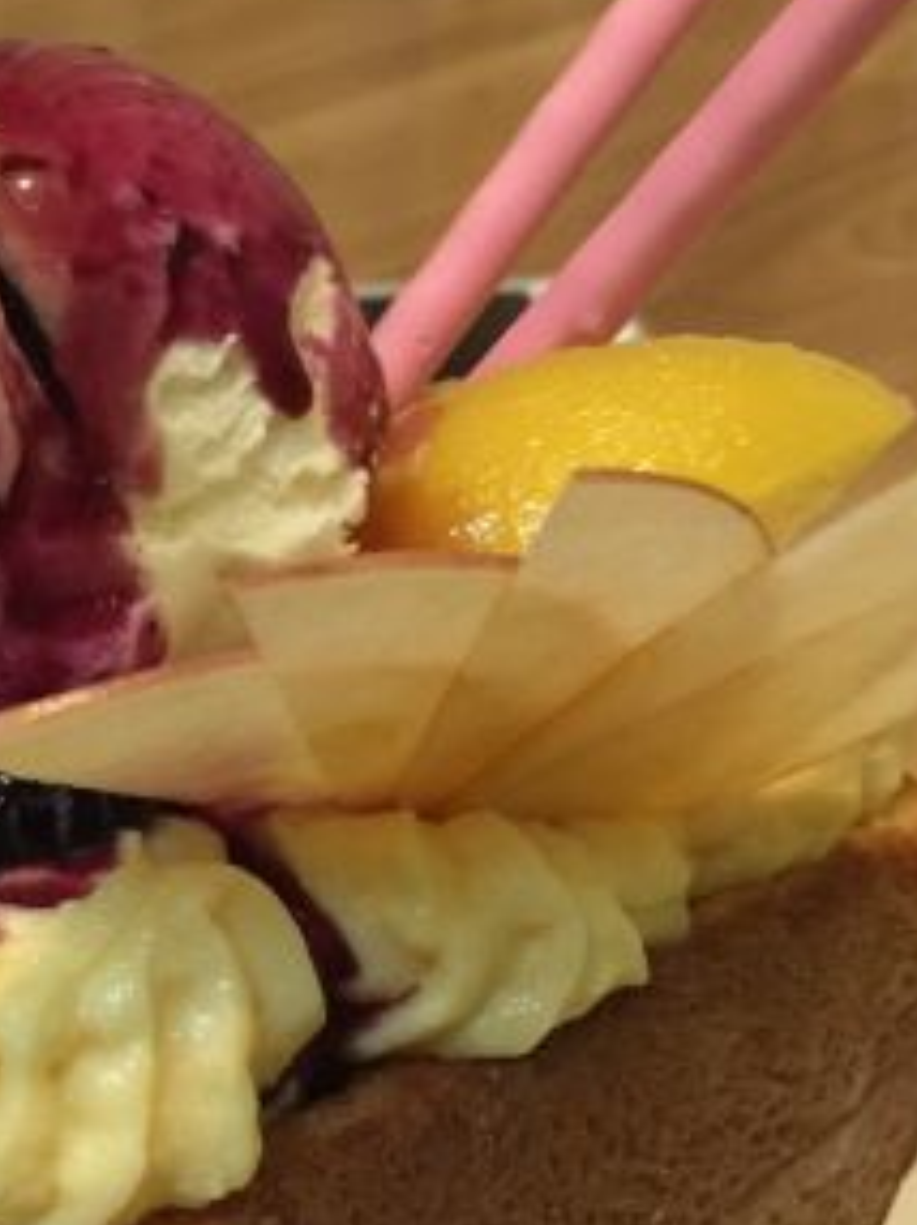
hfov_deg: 20.2
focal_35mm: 71
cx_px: 66
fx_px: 2512
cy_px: 750
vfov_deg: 27.3
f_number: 2.2
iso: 125
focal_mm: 4.15
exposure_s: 1/10
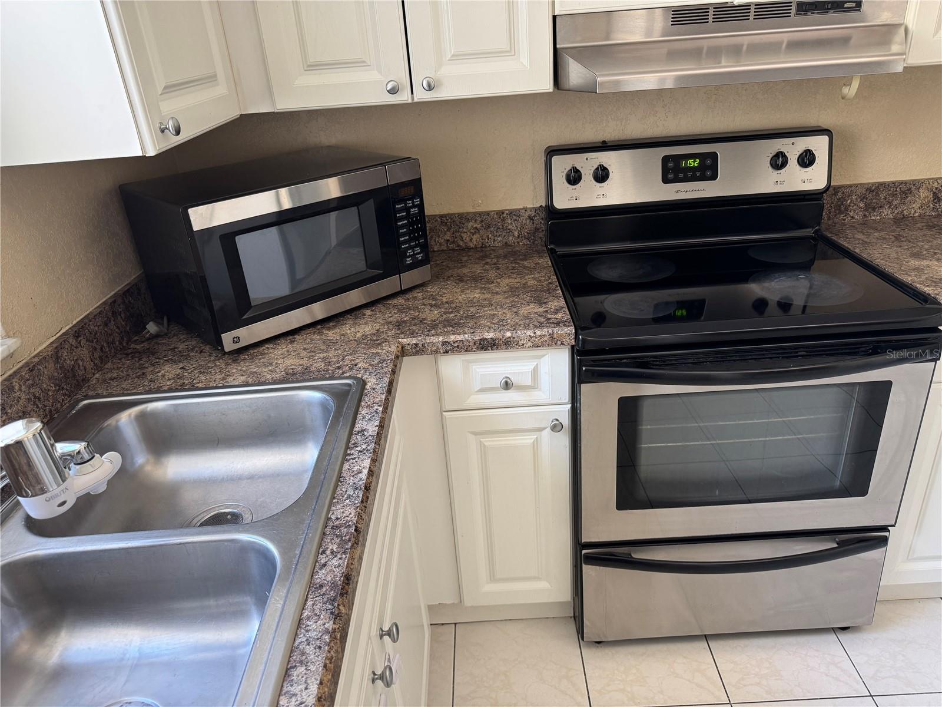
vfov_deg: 56.8
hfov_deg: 71.6
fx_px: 653
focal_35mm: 24
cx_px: 471
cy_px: 354
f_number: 1.78
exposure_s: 1/60
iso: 200
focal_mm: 6.76
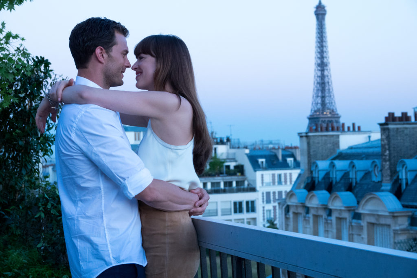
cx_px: 208
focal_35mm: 79
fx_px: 915
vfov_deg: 17.3
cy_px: 139
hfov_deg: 25.7
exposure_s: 1/125
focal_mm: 28.9
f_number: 4
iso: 800
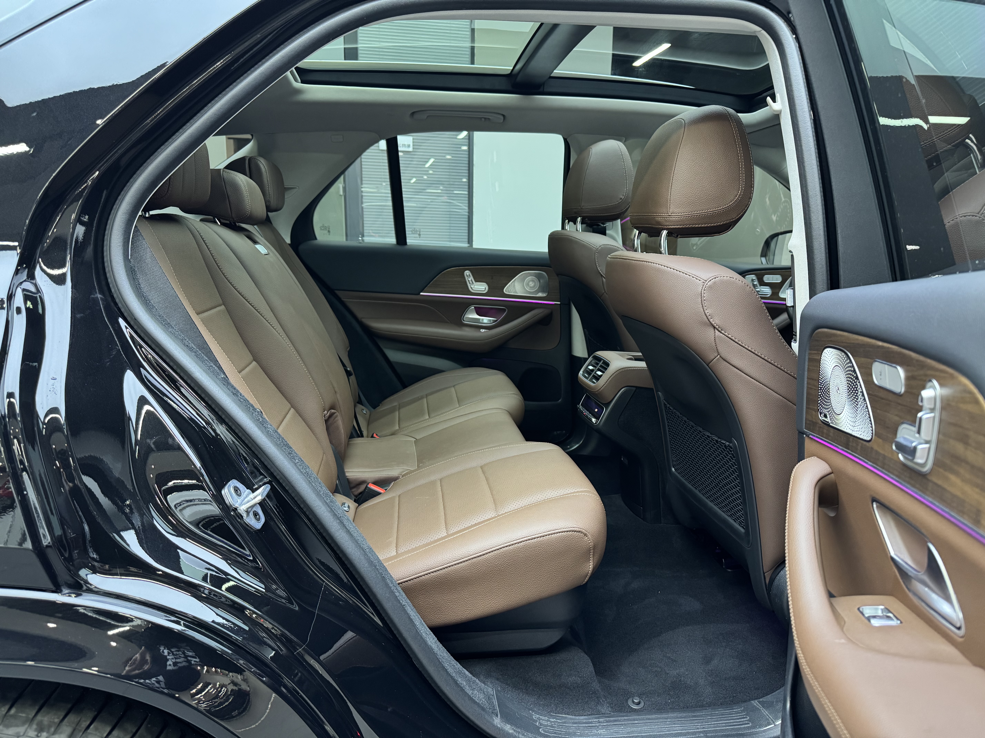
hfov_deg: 71.6
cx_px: 492
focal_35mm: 24
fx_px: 683
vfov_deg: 56.8
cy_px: 369
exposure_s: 1/50
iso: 400
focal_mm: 6.76
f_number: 1.78
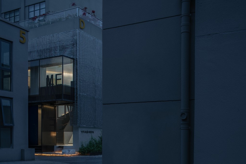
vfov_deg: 29.8
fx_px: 307
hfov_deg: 43.6
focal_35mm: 45
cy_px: 82
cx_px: 123
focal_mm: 45
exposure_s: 1/2.5
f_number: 10
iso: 100
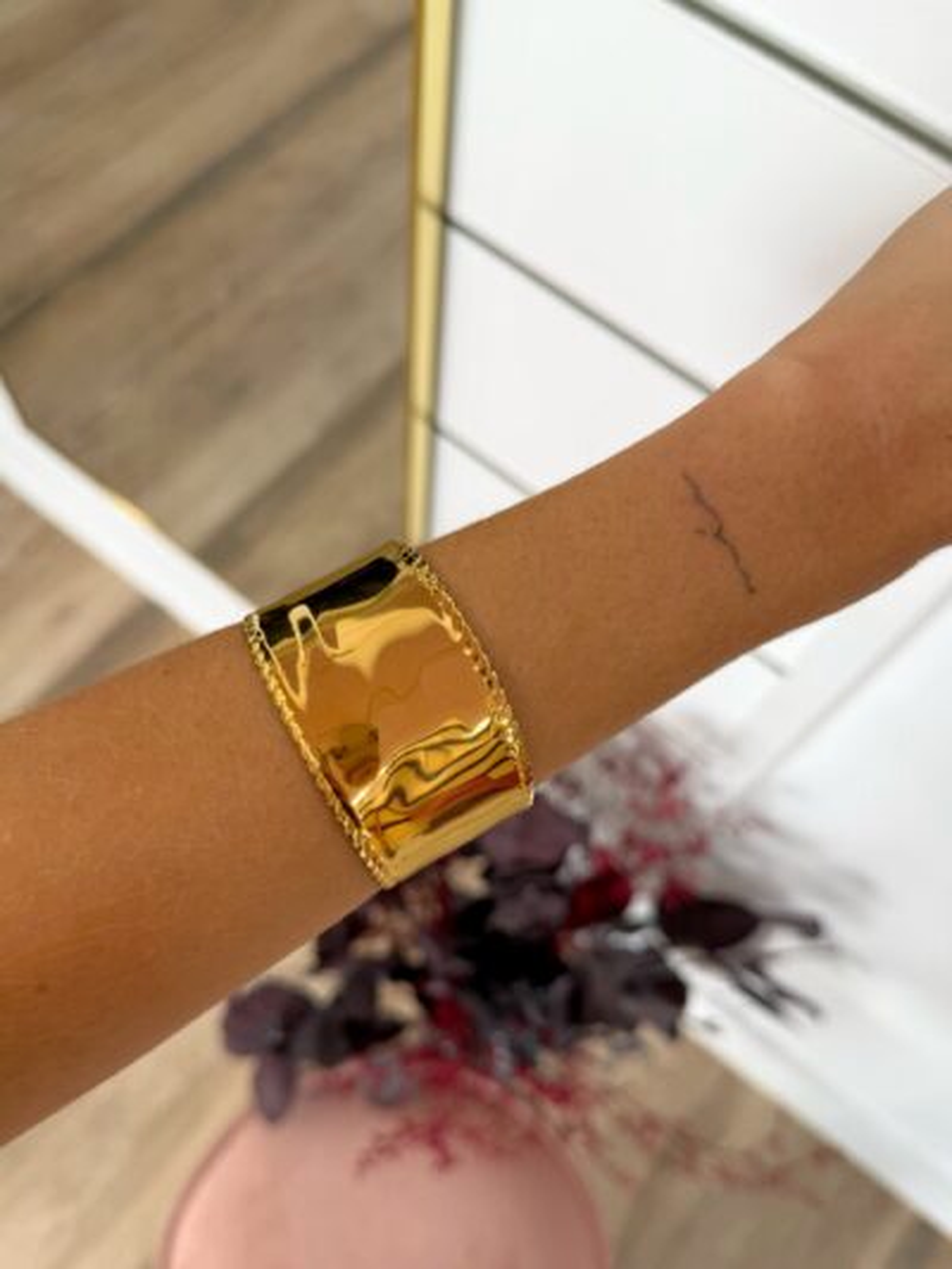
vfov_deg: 71.6
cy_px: 634
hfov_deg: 56.8
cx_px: 476
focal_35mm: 24
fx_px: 880
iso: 100
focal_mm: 6.76
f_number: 1.78
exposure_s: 1/100
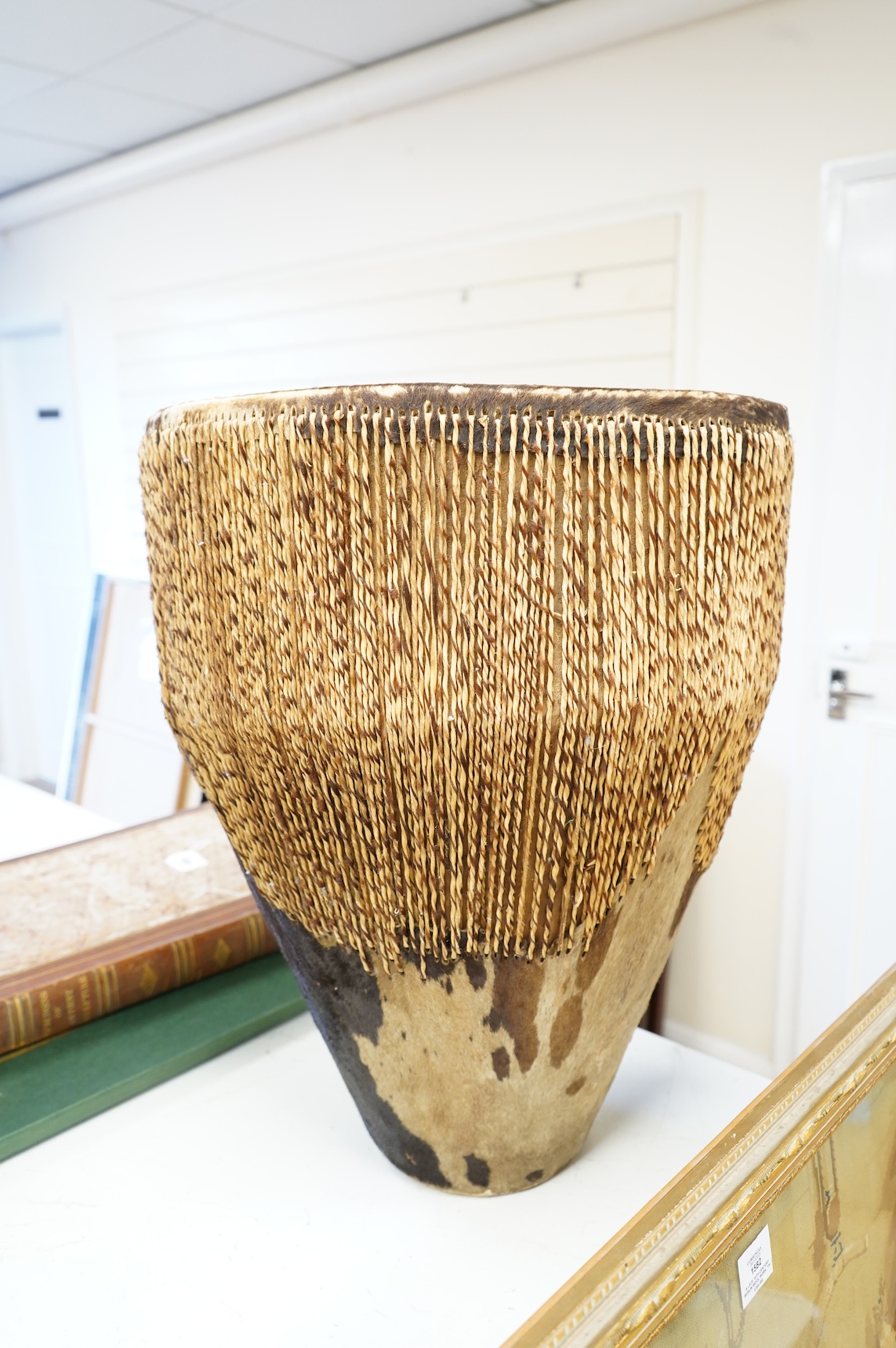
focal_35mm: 29
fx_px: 1085
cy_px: 674
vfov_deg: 63.7
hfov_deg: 44.9
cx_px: 448
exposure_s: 1/100
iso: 2500
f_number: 4.5
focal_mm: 29
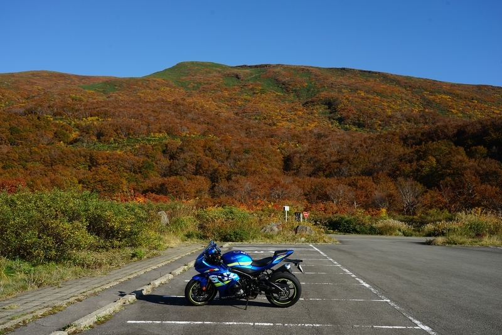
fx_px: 488
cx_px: 251
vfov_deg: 37.9
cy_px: 168
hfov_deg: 54.4
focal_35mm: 35
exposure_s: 1/125
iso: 100
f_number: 11
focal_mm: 35
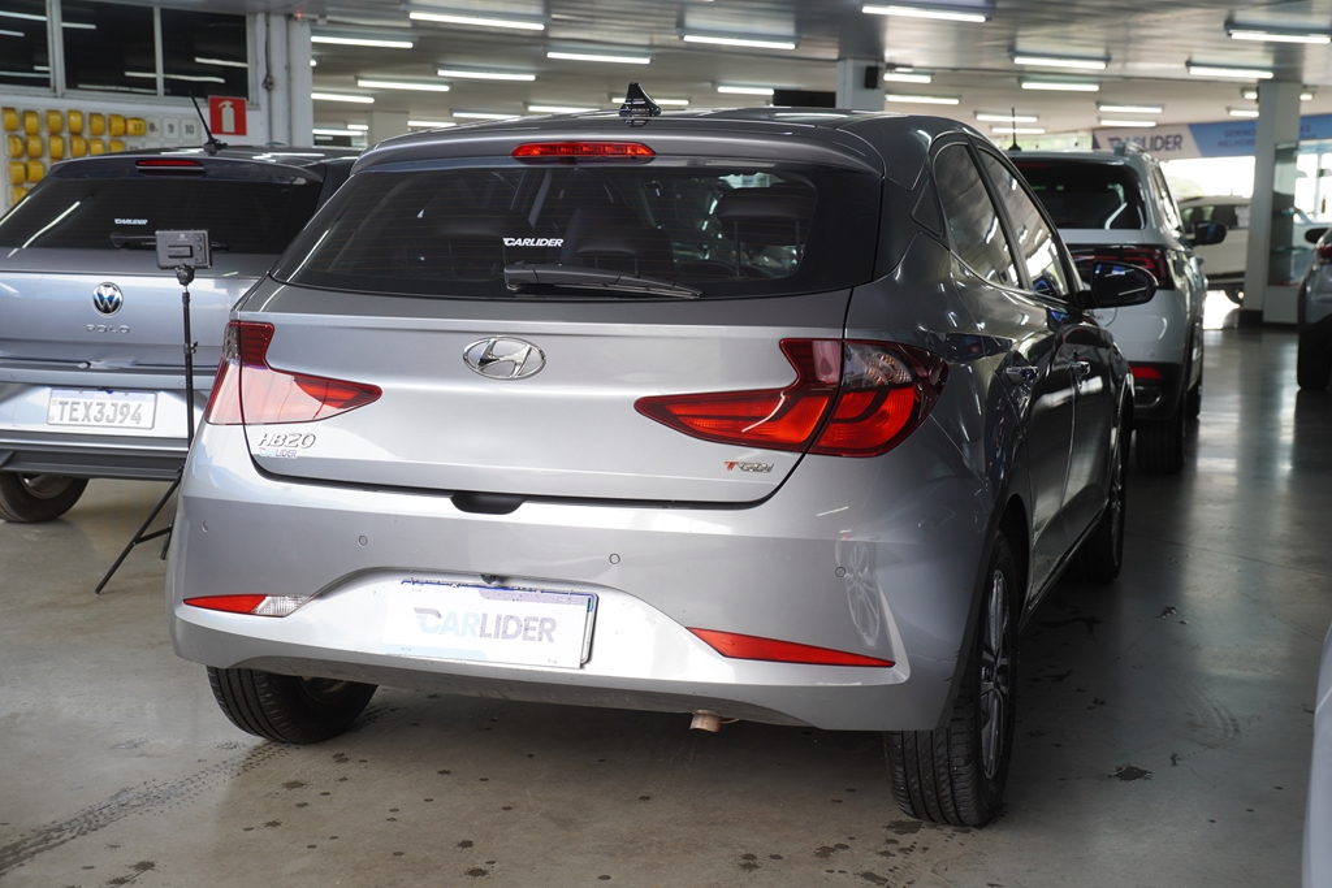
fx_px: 1721
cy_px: 444
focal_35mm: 46
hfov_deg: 42.3
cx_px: 666
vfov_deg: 29.0
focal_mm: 31
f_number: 4
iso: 200
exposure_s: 1/60
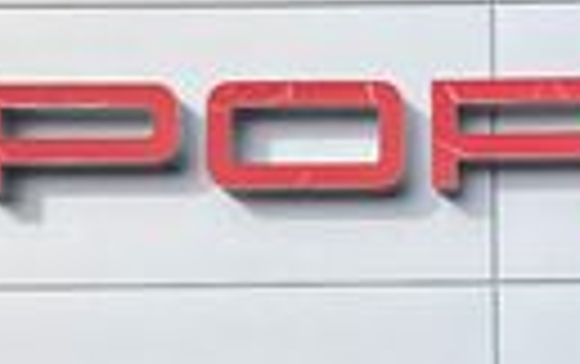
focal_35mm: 147
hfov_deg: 13.0
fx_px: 2327
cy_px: 890
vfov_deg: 8.2
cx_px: 1007
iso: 20
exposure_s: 1/1919
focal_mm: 3.99
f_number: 1.8
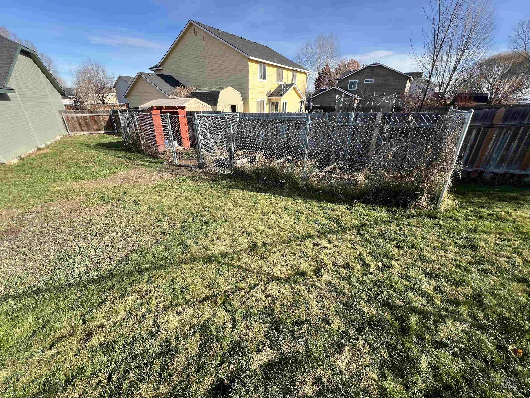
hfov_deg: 106.2
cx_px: 265
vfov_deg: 89.9
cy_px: 199
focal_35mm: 13
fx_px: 199
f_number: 1.8
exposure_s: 1/490
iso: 32
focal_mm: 1.57
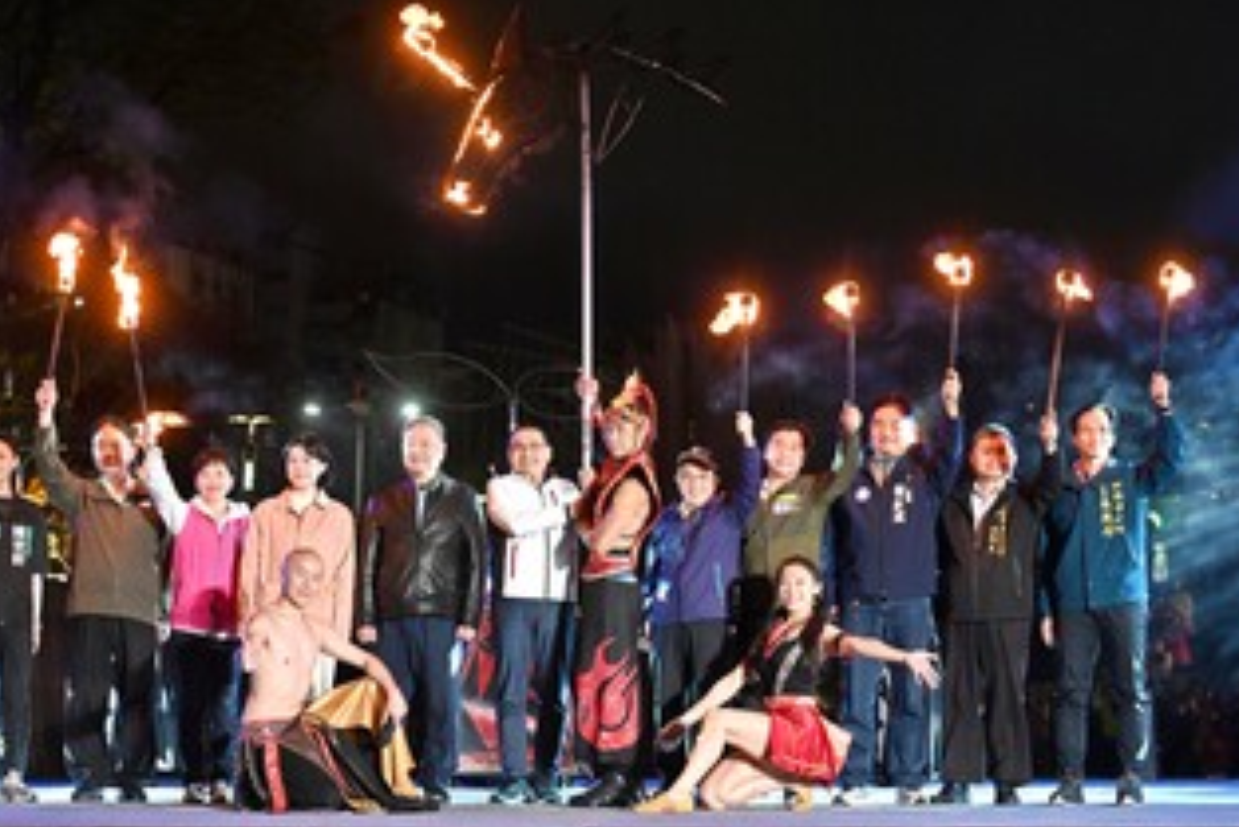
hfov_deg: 25.9
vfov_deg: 17.5
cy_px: 366
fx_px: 2686
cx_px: 511
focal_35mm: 78
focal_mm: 61
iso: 1000
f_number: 4
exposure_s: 1/60
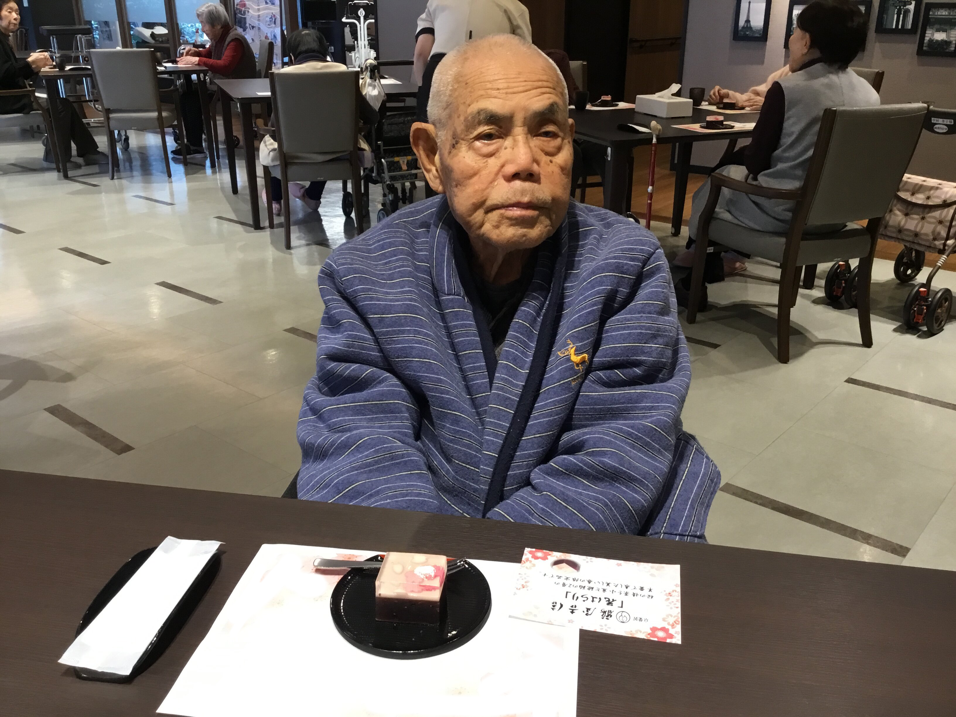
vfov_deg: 45.4
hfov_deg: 58.4
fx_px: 856
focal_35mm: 31
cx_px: 478
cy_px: 358
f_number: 2.4
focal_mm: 3.3
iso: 80
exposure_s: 1/30
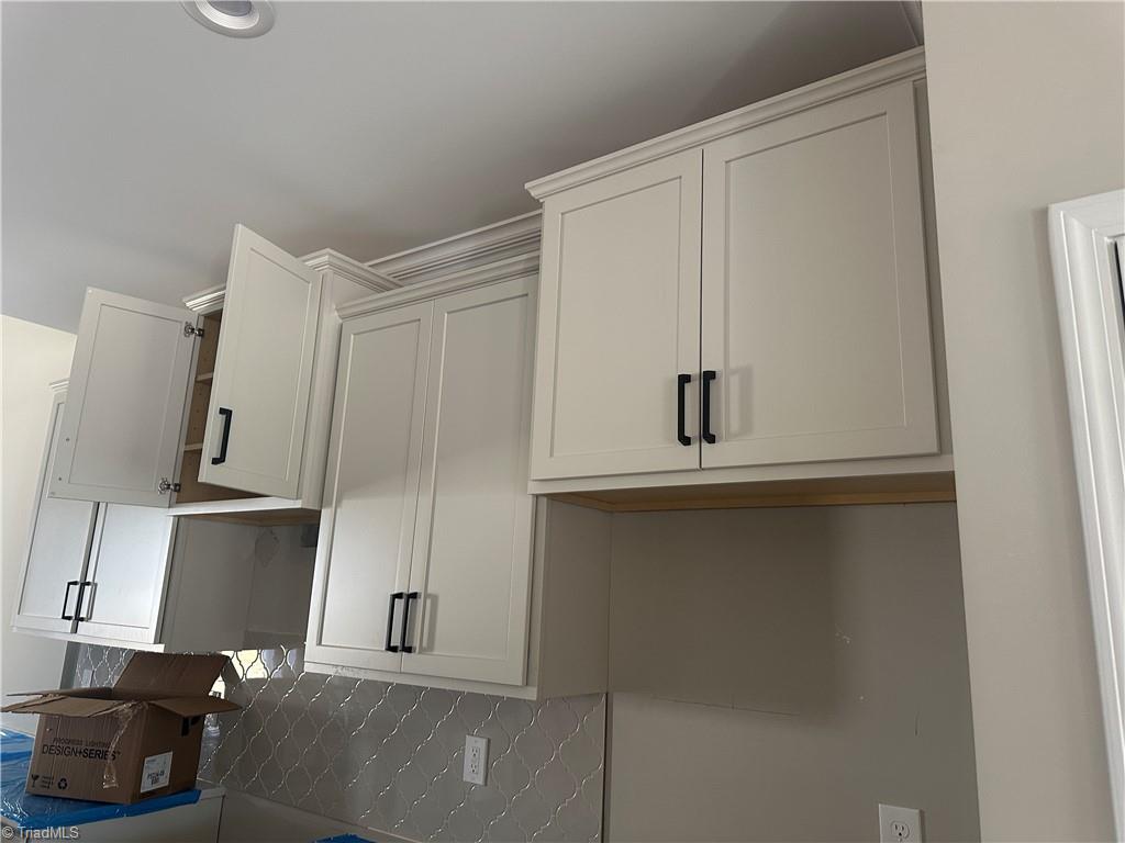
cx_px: 562
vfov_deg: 56.8
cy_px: 422
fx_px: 780
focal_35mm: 24
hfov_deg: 71.6
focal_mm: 6.86
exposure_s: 1/97
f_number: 1.78
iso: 250
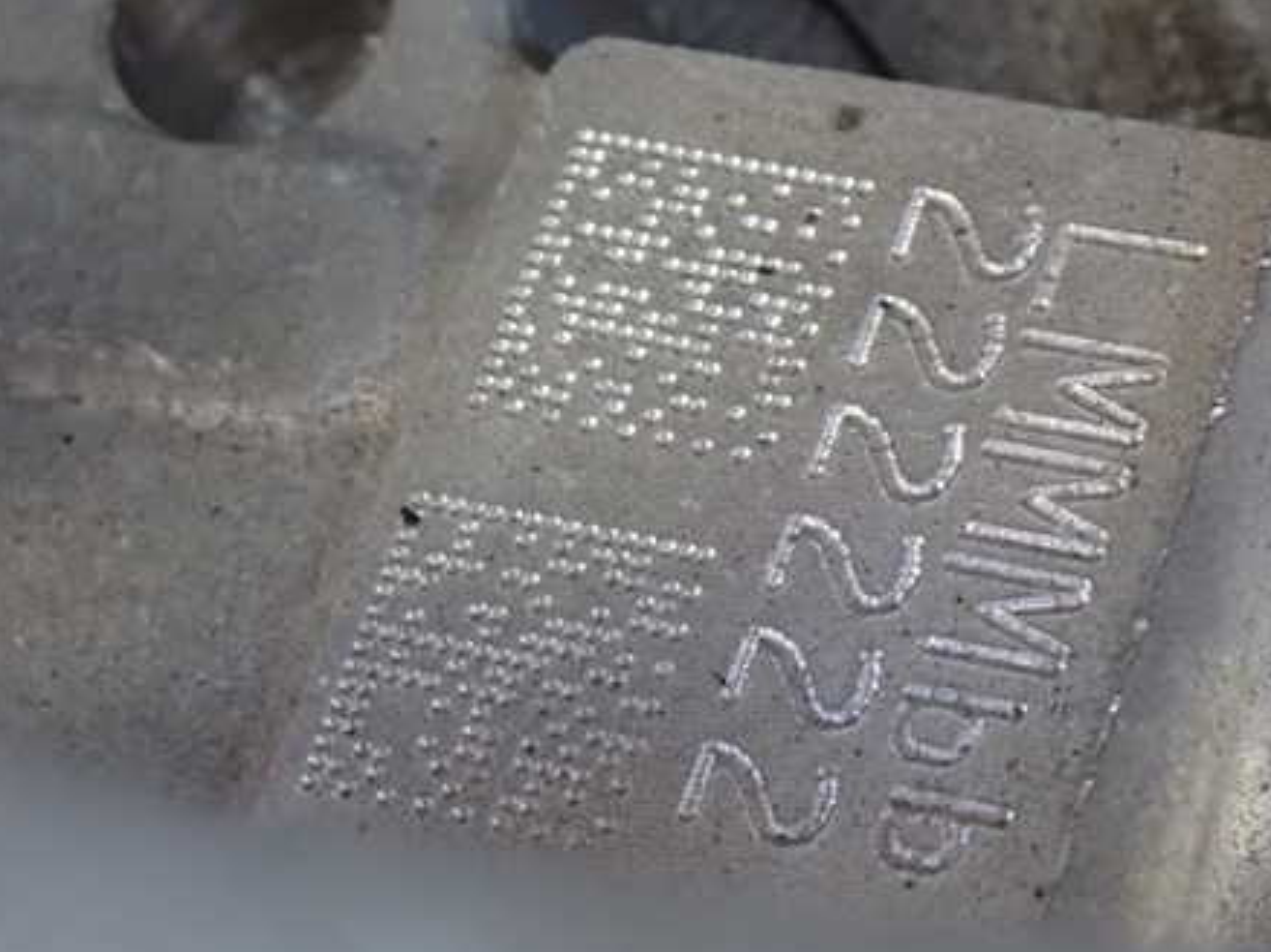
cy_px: 551
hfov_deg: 14.4
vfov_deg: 10.8
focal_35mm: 137
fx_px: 5027
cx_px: 853
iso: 1250
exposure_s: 1/25
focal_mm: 18
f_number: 4.9
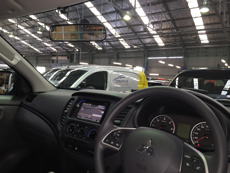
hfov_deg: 61.7
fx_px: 193
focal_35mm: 29
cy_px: 86
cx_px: 115
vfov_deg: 48.2
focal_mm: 4.15
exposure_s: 1/33
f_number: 2.2
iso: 100
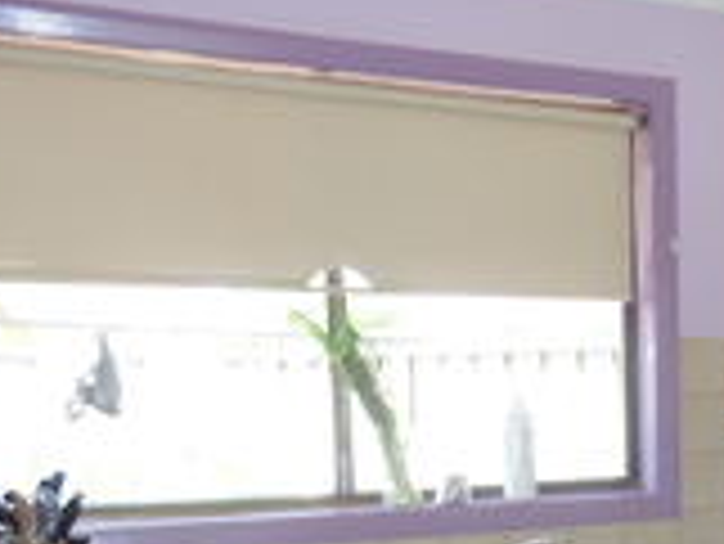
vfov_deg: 24.8
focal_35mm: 57
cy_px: 508
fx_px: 1193
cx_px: 827
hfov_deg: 29.8
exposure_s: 1/30
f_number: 2.8
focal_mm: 4.1
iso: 120
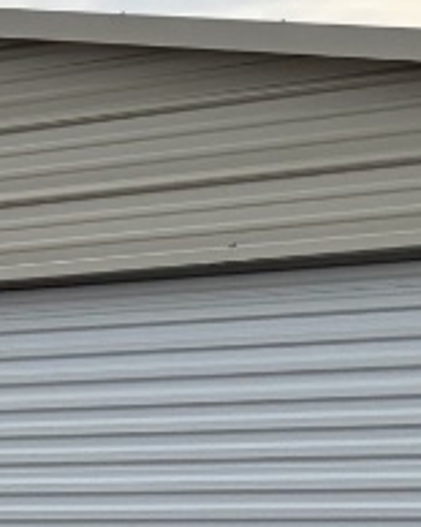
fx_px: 2821
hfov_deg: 6.4
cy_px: 642
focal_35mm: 181
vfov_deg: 10.5
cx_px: -1421
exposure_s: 1/121
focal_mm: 6.76
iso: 125
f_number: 1.78
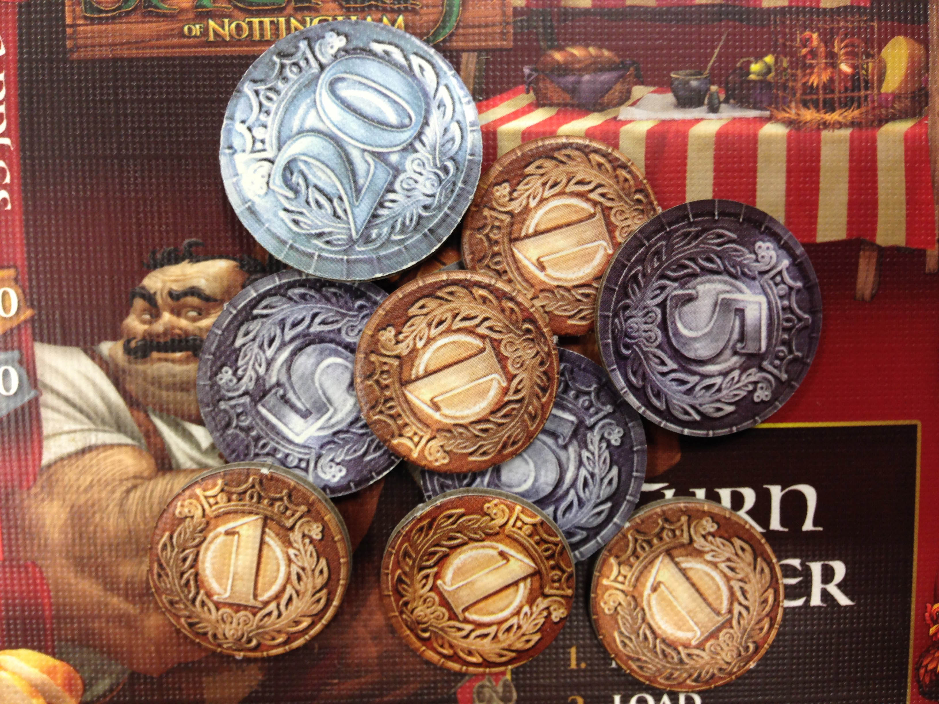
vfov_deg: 42.9
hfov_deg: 55.4
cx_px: 470
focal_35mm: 33
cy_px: 352
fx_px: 895
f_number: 2.4
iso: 50
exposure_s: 1/30
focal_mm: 4.12
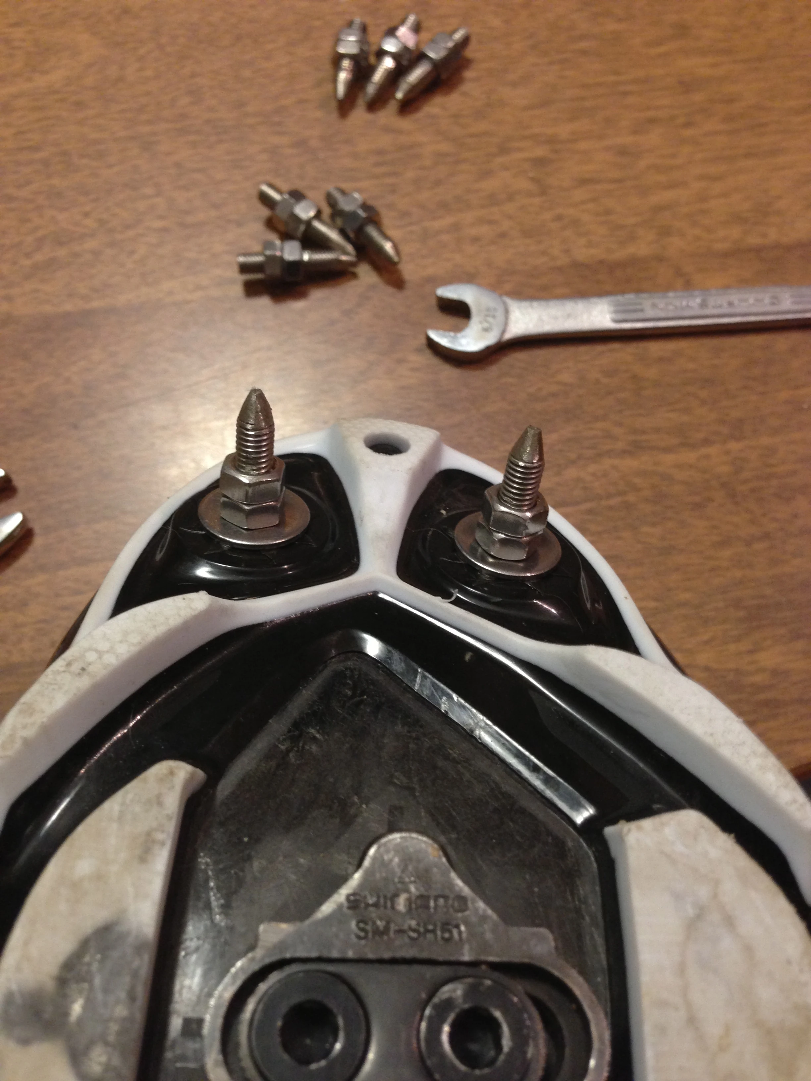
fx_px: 1031
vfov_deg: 55.4
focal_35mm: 33
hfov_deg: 42.9
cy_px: 540
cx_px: 406
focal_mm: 4.13
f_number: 2.4
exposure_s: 1/20
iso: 200
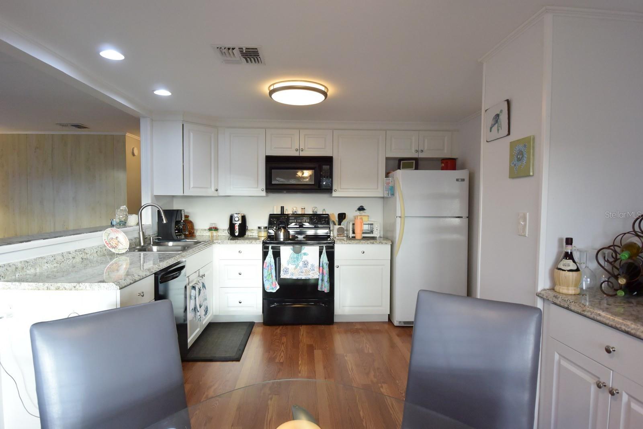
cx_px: 322
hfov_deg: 84.0
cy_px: 214
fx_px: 357
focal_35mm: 20
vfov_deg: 61.9
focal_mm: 7.5
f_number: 3.8
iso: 800
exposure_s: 1/125
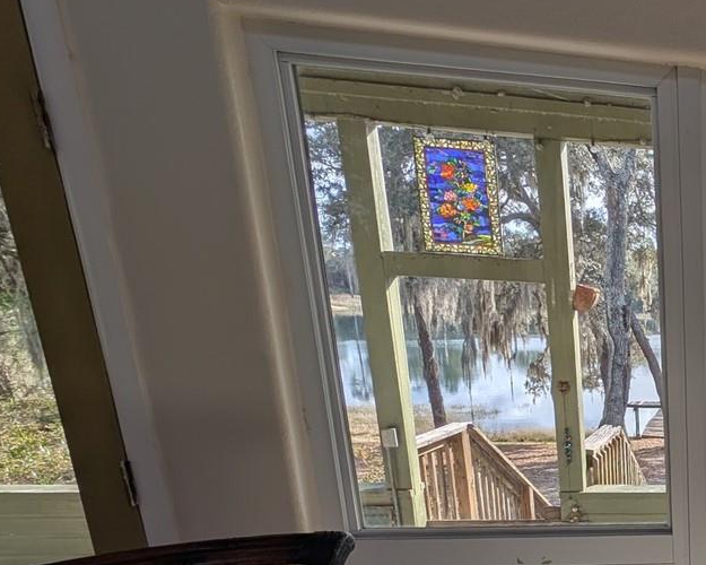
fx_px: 627
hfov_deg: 38.2
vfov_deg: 45.5
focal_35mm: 30
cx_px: 896
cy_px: 468
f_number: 1.95
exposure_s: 1/591
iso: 35
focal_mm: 2.23
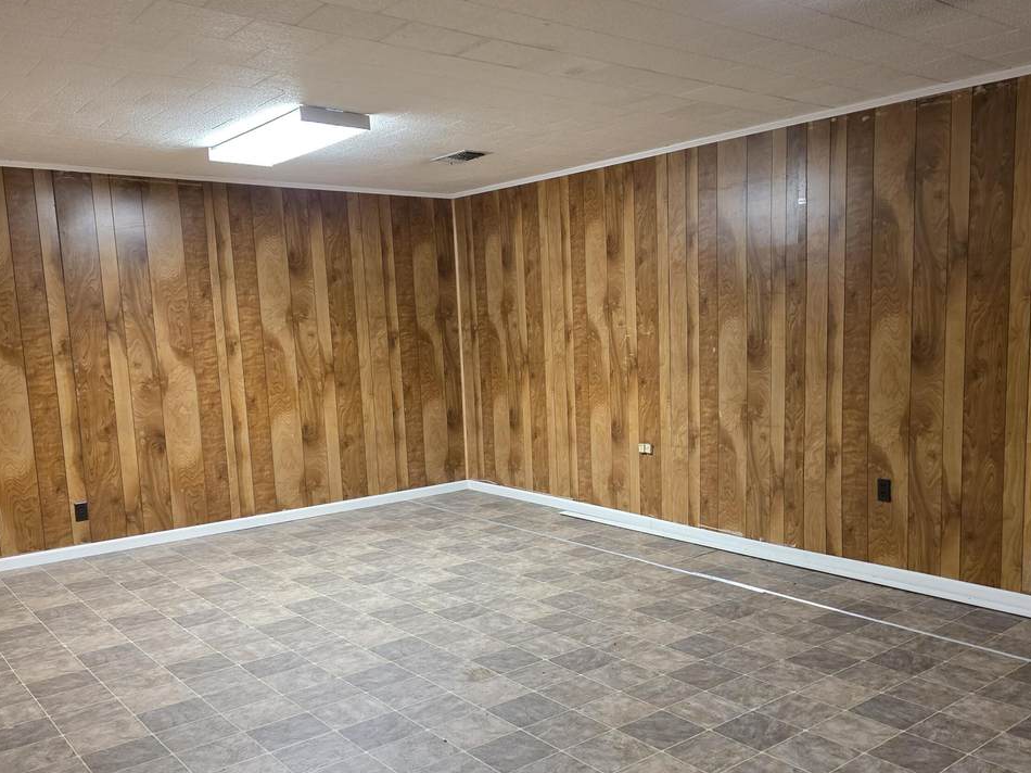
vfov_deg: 45.2
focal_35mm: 31
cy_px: 460
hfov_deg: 57.9
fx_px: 923
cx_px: 621
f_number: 1.7
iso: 800
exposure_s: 1/120
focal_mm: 6.3
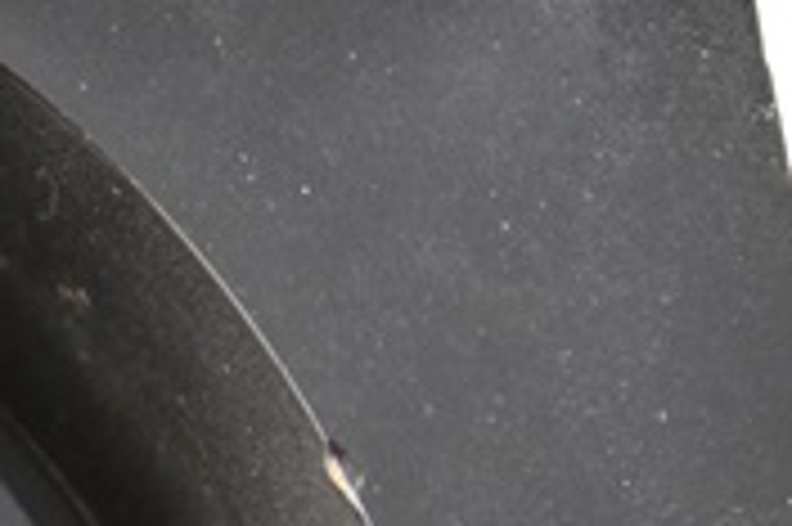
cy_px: 976
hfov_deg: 9.0
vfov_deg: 6.2
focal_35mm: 215
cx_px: -824
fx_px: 4725
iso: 800
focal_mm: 28
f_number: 4.5
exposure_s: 1/50
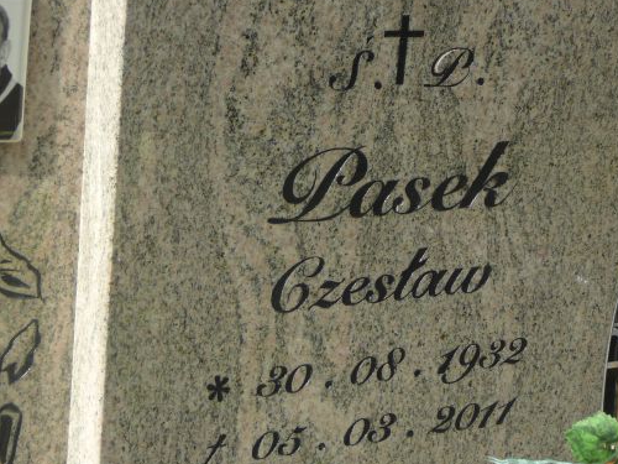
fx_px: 1875
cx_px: 256
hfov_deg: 18.7
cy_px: 224
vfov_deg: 14.1
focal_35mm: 105
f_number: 3.8
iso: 80
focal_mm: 12.2
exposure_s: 1/500
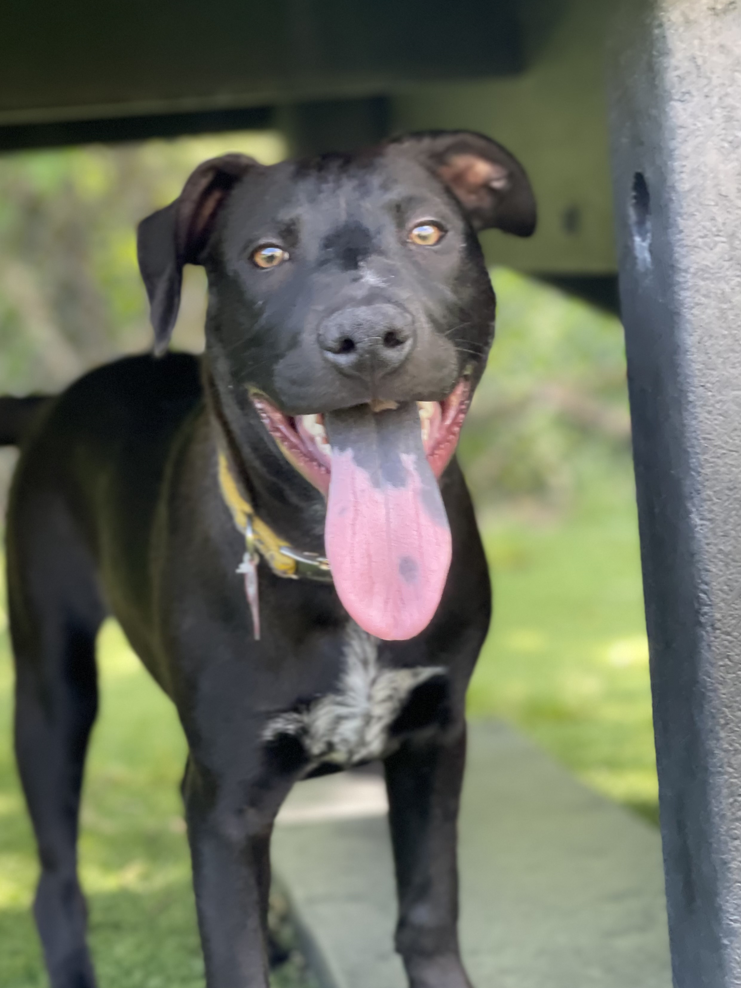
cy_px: 595
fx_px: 2226
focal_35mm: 78
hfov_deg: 18.9
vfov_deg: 25.0
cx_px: 327
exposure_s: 1/121
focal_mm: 7.5
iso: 100
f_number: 2.2
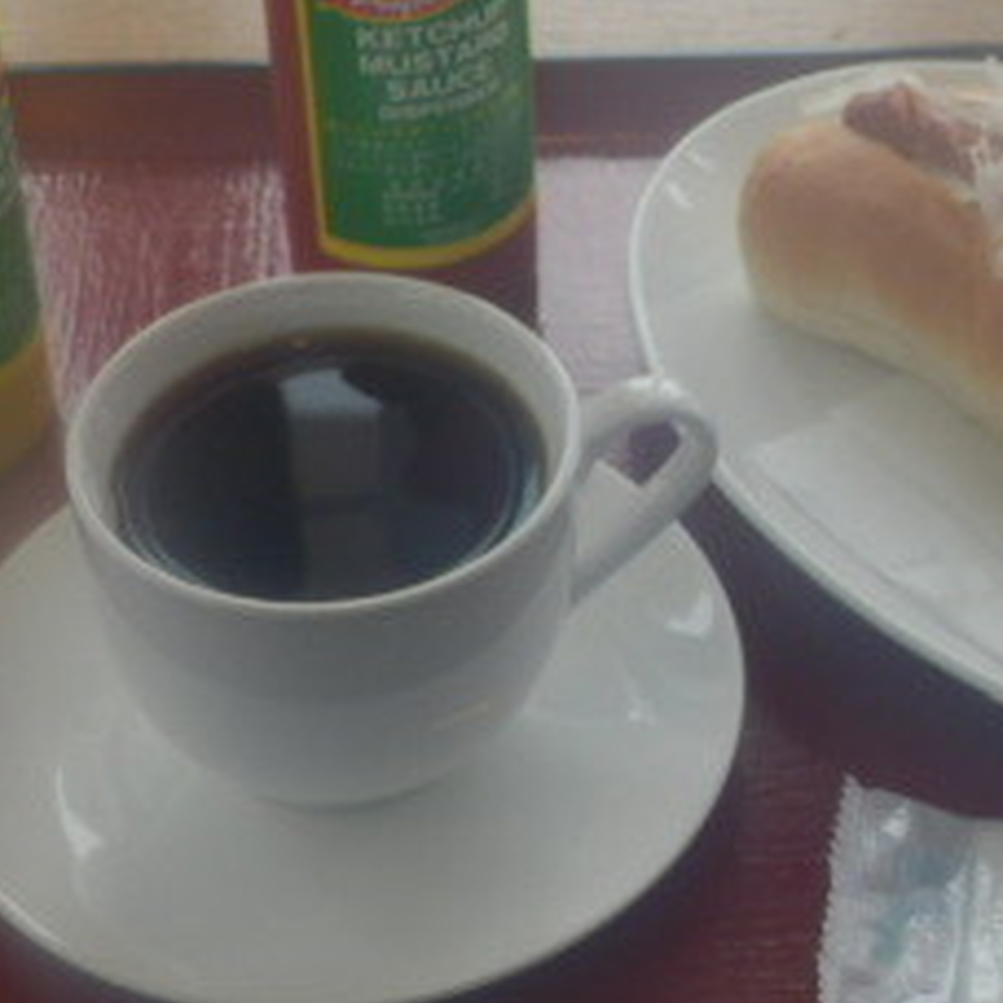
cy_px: 167
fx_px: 3573
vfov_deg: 15.8
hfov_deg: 15.5
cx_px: 1157
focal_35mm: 109
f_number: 4.2
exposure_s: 1/50
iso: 80
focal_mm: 7.9
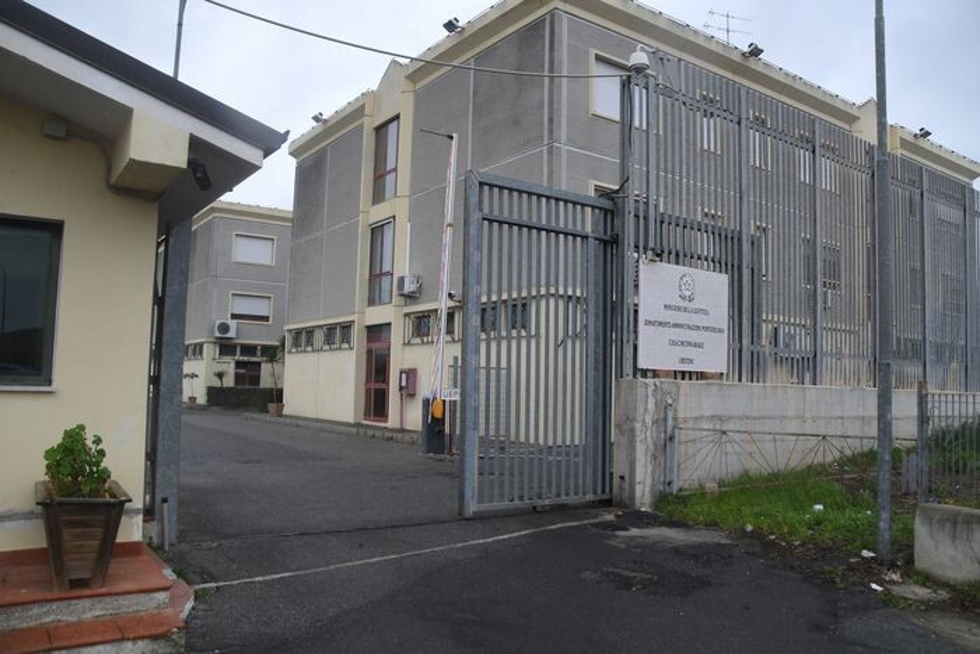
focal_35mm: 27
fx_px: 735
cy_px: 327
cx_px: 490
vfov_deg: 47.9
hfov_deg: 67.4
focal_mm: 18
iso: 1250
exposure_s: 1/640
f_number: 6.3
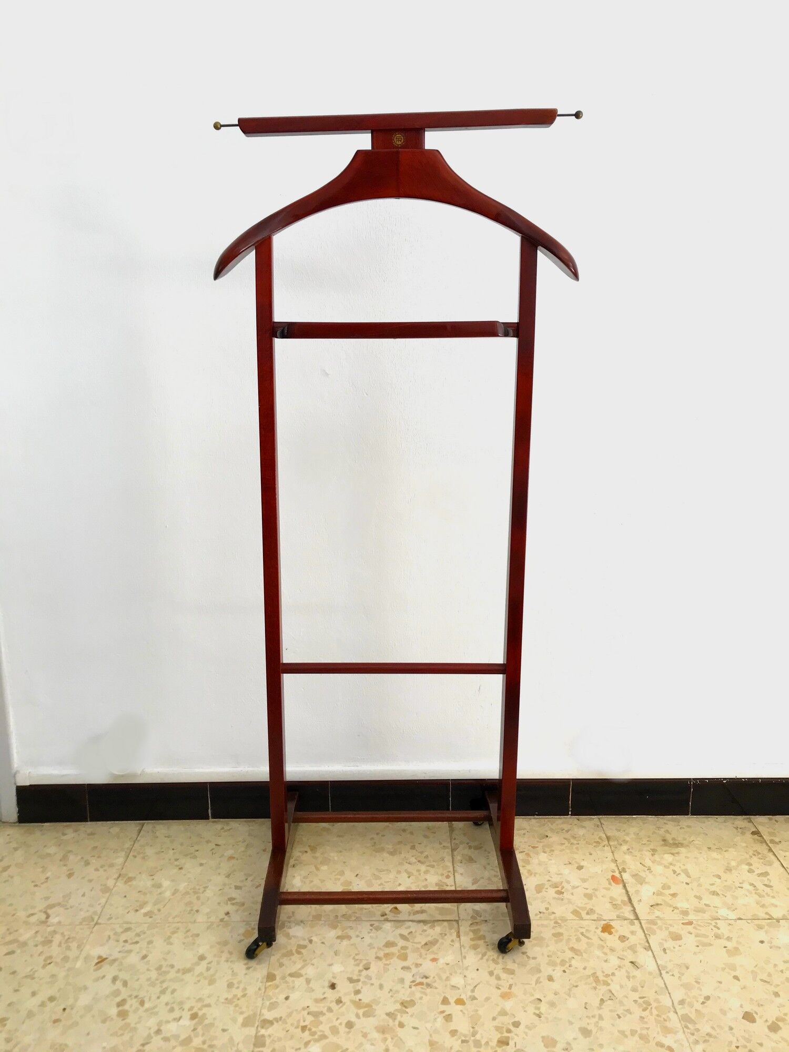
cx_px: 394
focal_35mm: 28
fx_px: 851
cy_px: 526
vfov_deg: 63.4
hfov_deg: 49.7
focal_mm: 3.99
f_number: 1.8
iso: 32
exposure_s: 1/100
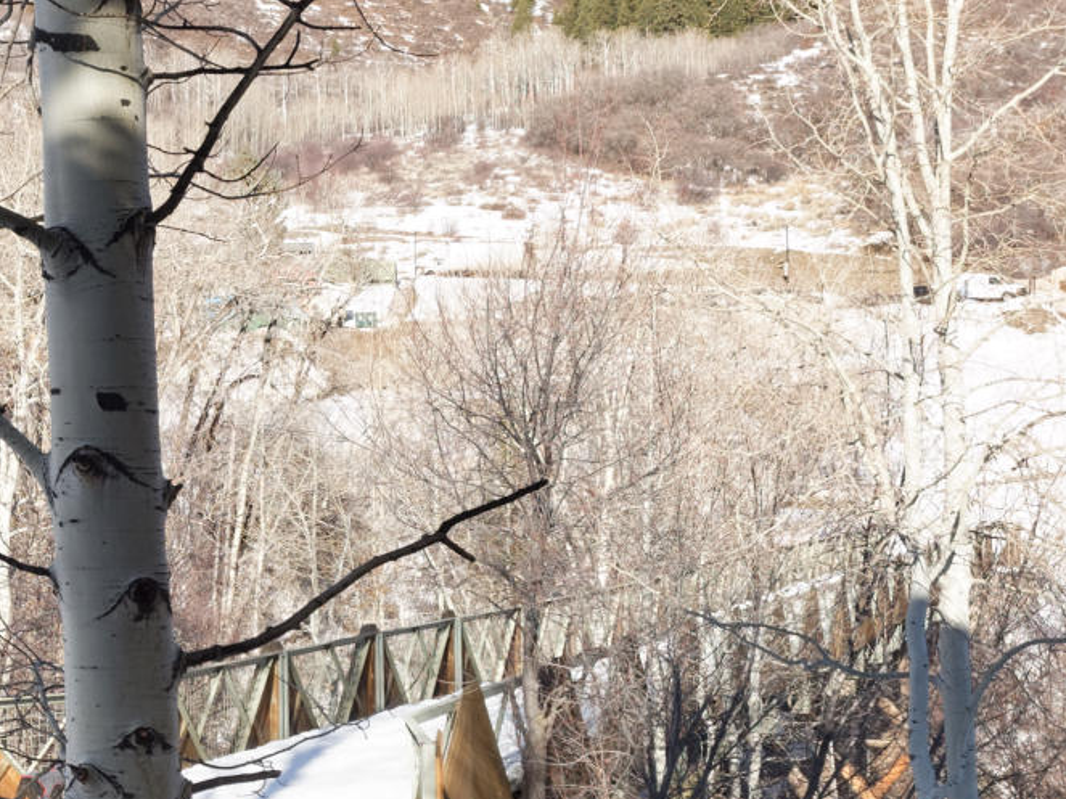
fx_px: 2278
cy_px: 516
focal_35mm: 74
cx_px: -199
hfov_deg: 24.0
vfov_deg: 19.8
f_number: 6.3
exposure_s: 1/320
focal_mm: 17
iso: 160
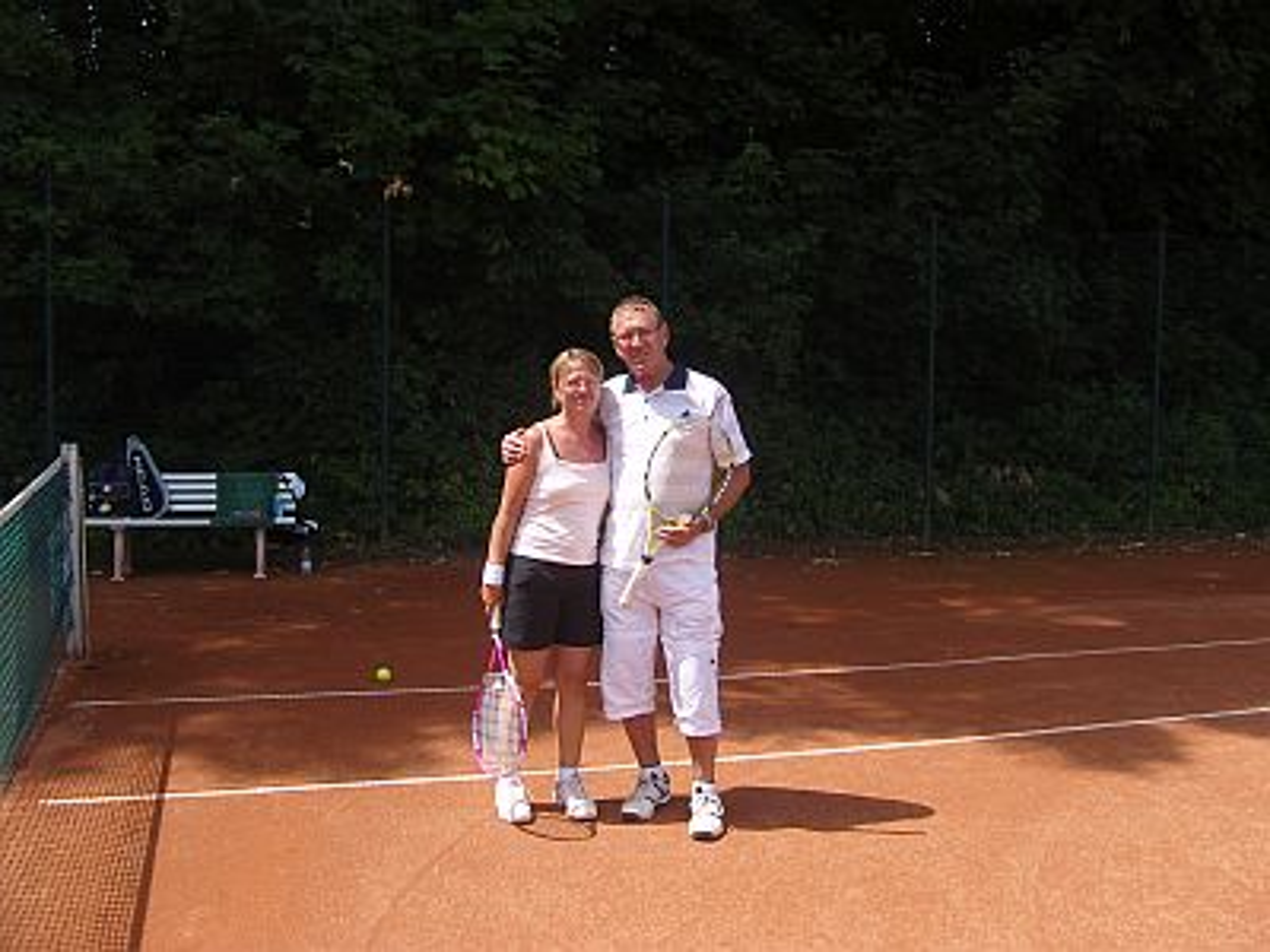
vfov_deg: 41.8
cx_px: 635
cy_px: 476
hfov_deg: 54.0
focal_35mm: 34
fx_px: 1247
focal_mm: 7.3
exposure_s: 1/200
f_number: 7
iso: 100
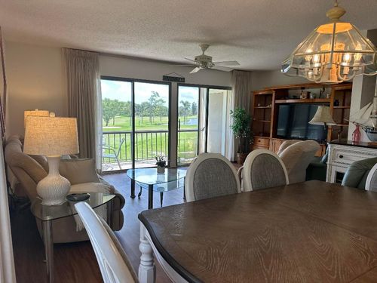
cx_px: 188
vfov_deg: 56.8
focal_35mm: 24
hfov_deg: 71.6
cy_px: 142
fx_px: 261
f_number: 1.78
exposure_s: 1/248
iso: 80
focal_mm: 6.86
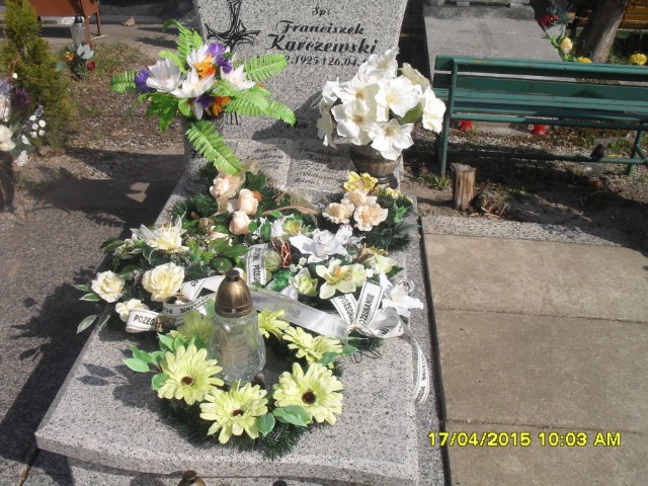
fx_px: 655
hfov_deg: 52.6
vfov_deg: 40.7
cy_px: 243
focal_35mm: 35
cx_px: 324
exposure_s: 1/750
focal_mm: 6.3
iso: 200
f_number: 8.4
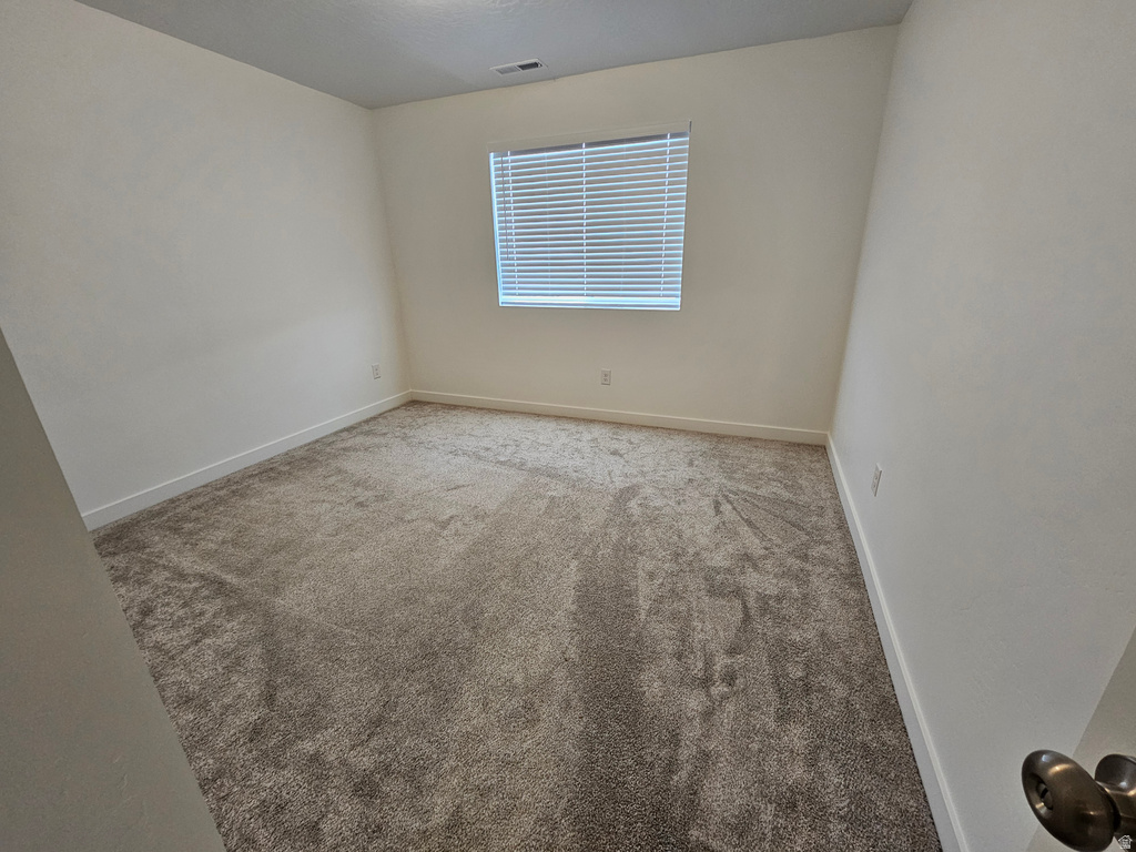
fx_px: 427
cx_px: 568
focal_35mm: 13
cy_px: 426
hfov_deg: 106.2
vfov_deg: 89.9
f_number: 2.2
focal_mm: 2.2
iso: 200
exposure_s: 1/60
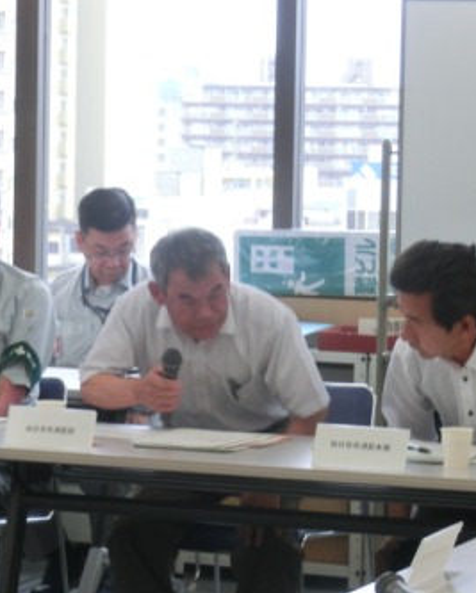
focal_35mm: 181
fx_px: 3183
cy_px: 296
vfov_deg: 10.7
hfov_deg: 8.5
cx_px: 168
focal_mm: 24.39
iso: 200
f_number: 5.8
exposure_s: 1/60
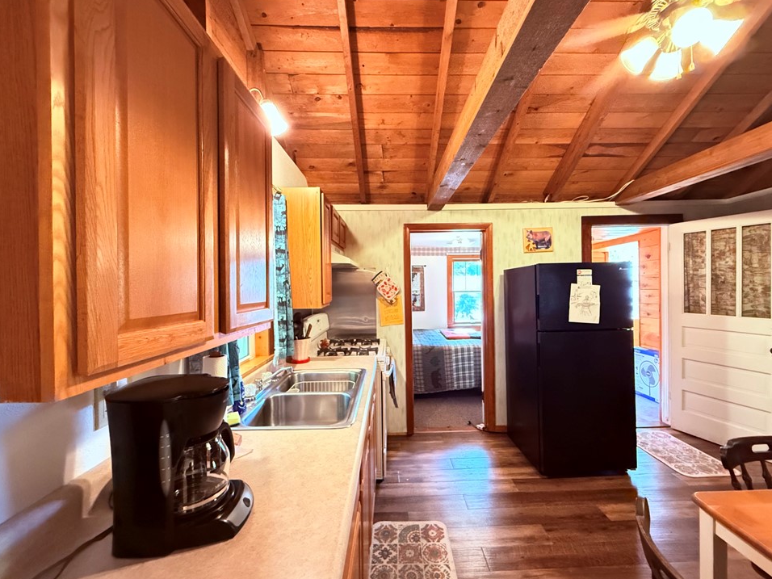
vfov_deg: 81.7
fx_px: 335
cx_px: 397
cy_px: 287
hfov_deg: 98.1
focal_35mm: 15
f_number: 2.2
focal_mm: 2.22
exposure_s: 1/40
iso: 1600
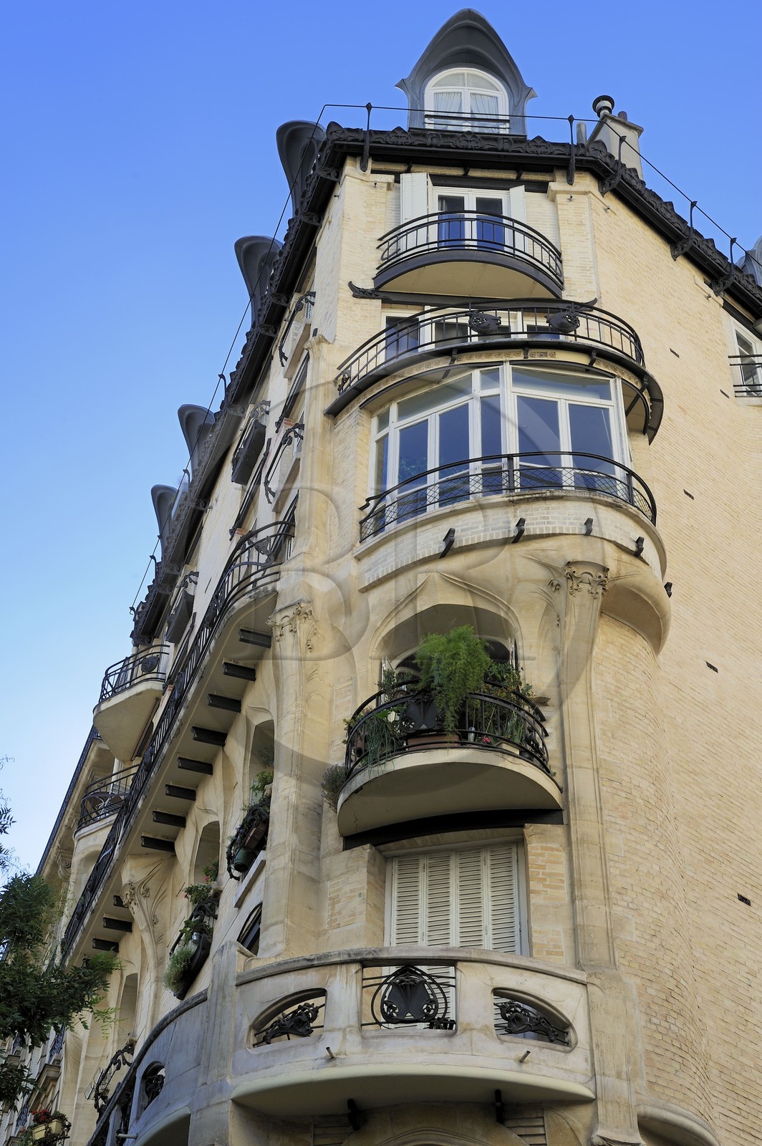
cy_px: 573
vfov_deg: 41.1
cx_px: 381
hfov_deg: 28.0
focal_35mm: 48
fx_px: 1527
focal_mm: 48
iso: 200
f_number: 10
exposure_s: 1/125
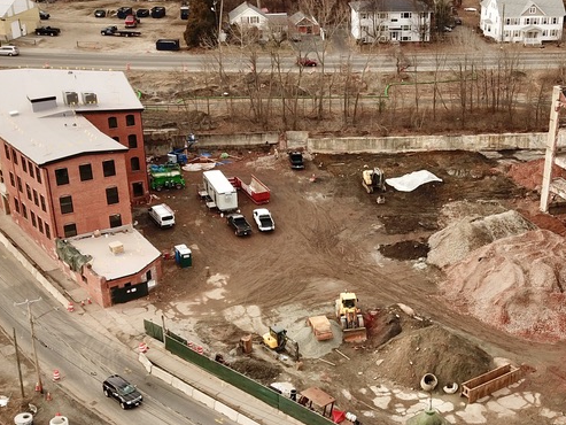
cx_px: 380
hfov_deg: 35.2
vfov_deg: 26.9
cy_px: 269
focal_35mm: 54
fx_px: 883
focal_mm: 4.73
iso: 100
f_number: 2.2
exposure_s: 1/400
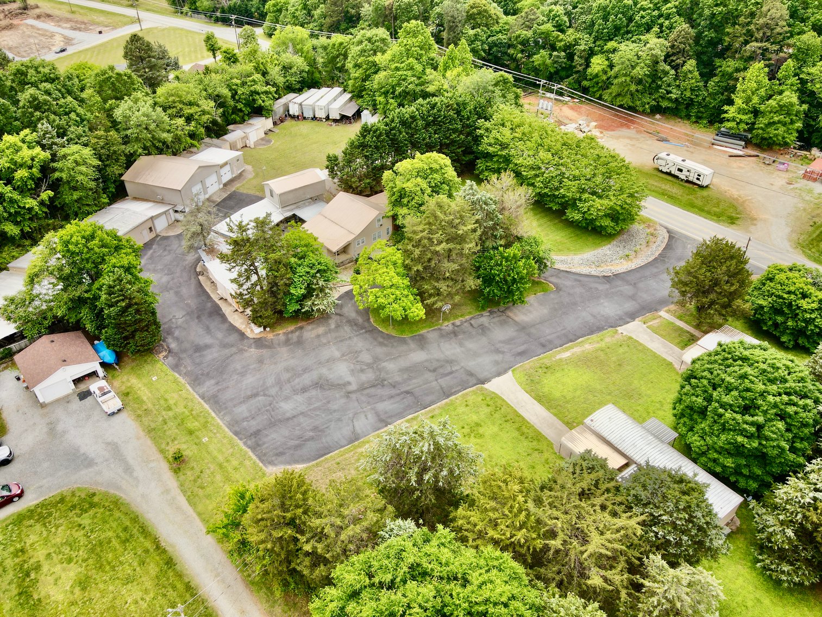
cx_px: 411
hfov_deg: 71.6
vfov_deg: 56.8
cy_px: 308
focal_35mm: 24
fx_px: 570
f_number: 2.8
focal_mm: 4.5
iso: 100
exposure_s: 1/320
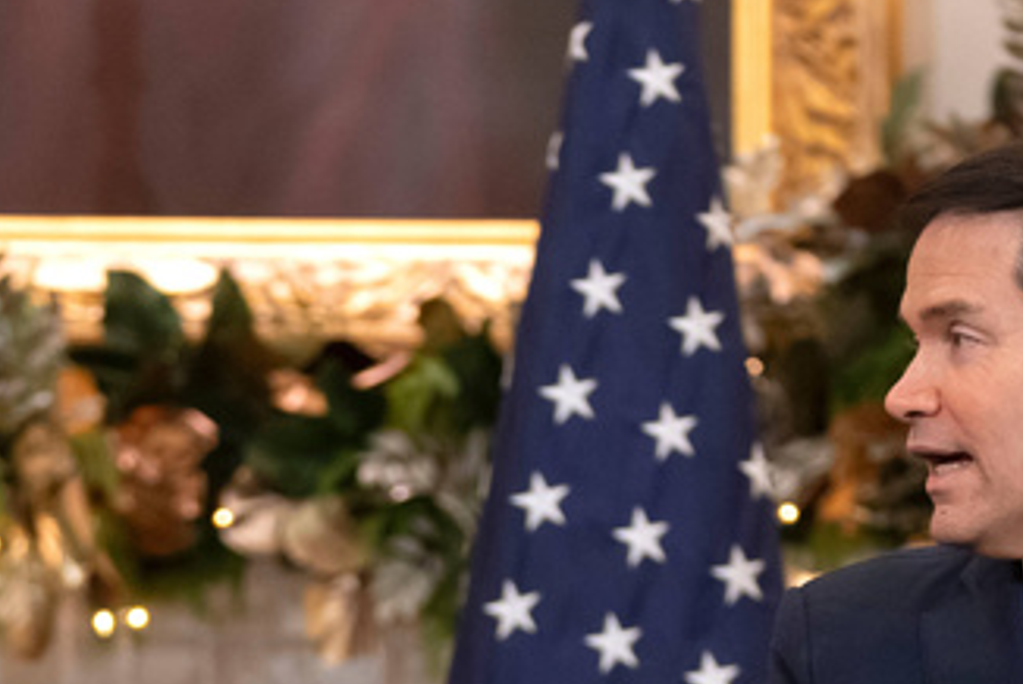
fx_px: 9556
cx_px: 333
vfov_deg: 4.1
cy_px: 877
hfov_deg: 6.1
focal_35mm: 336
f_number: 2.8
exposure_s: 1/500
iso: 4000
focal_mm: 107
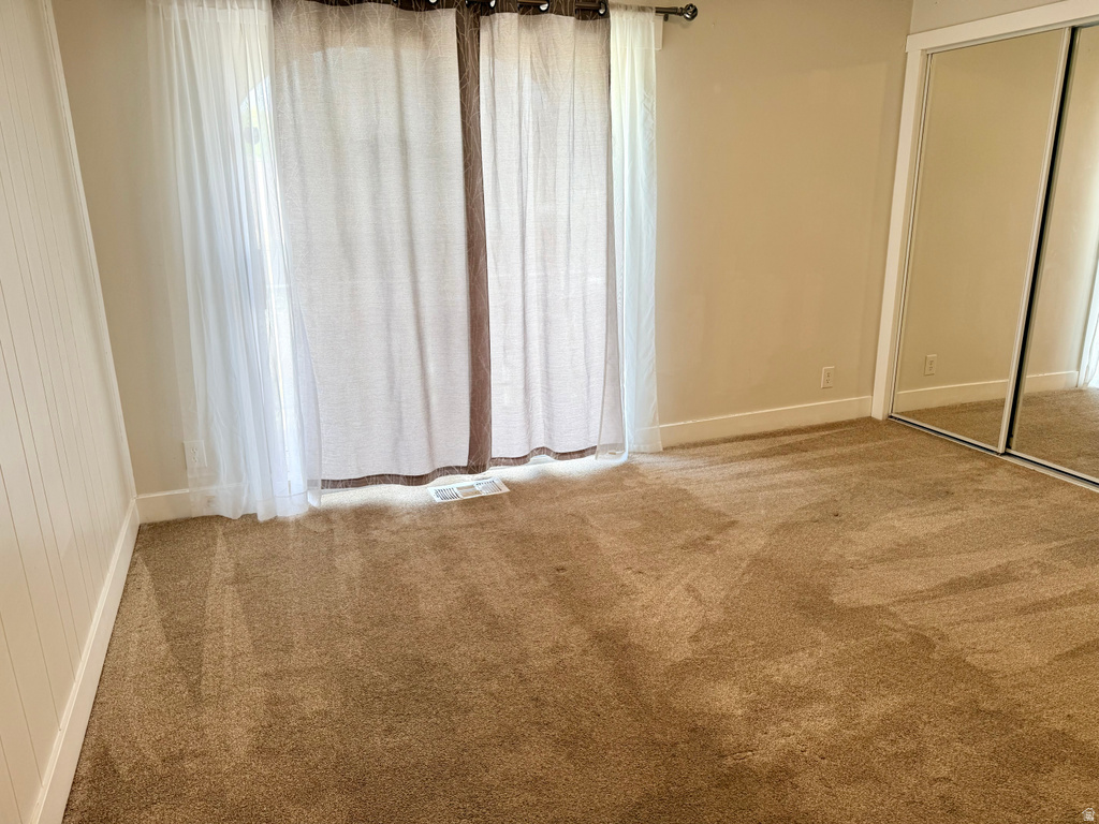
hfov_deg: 71.6
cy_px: 412
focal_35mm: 24
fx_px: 762
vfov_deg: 56.8
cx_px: 550
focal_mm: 6.76
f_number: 1.78
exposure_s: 1/120
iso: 64
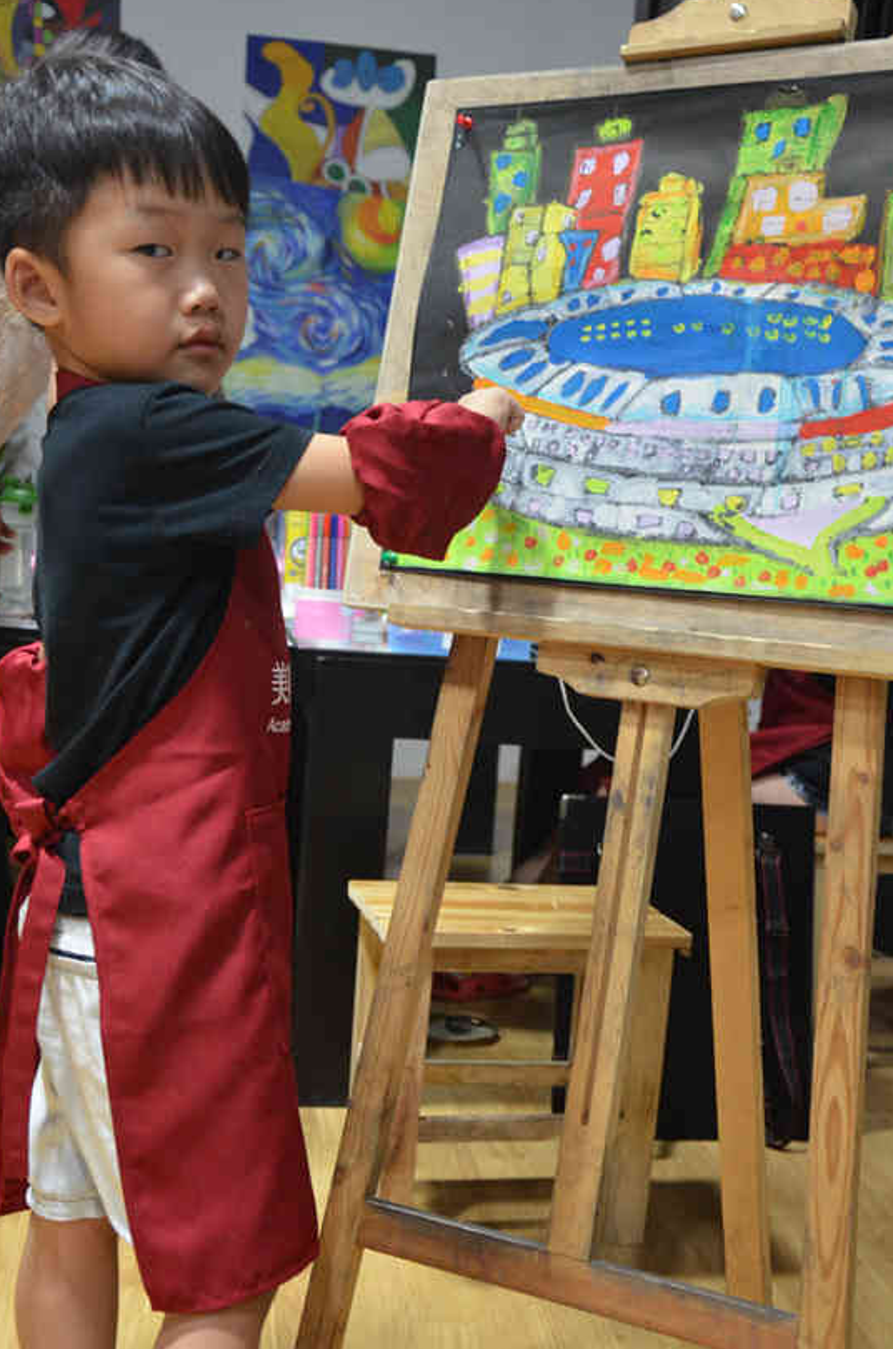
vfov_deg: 42.0
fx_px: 1758
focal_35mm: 47
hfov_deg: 28.5
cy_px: 731
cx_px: 438
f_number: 4
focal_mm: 28
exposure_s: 1/30
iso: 1400
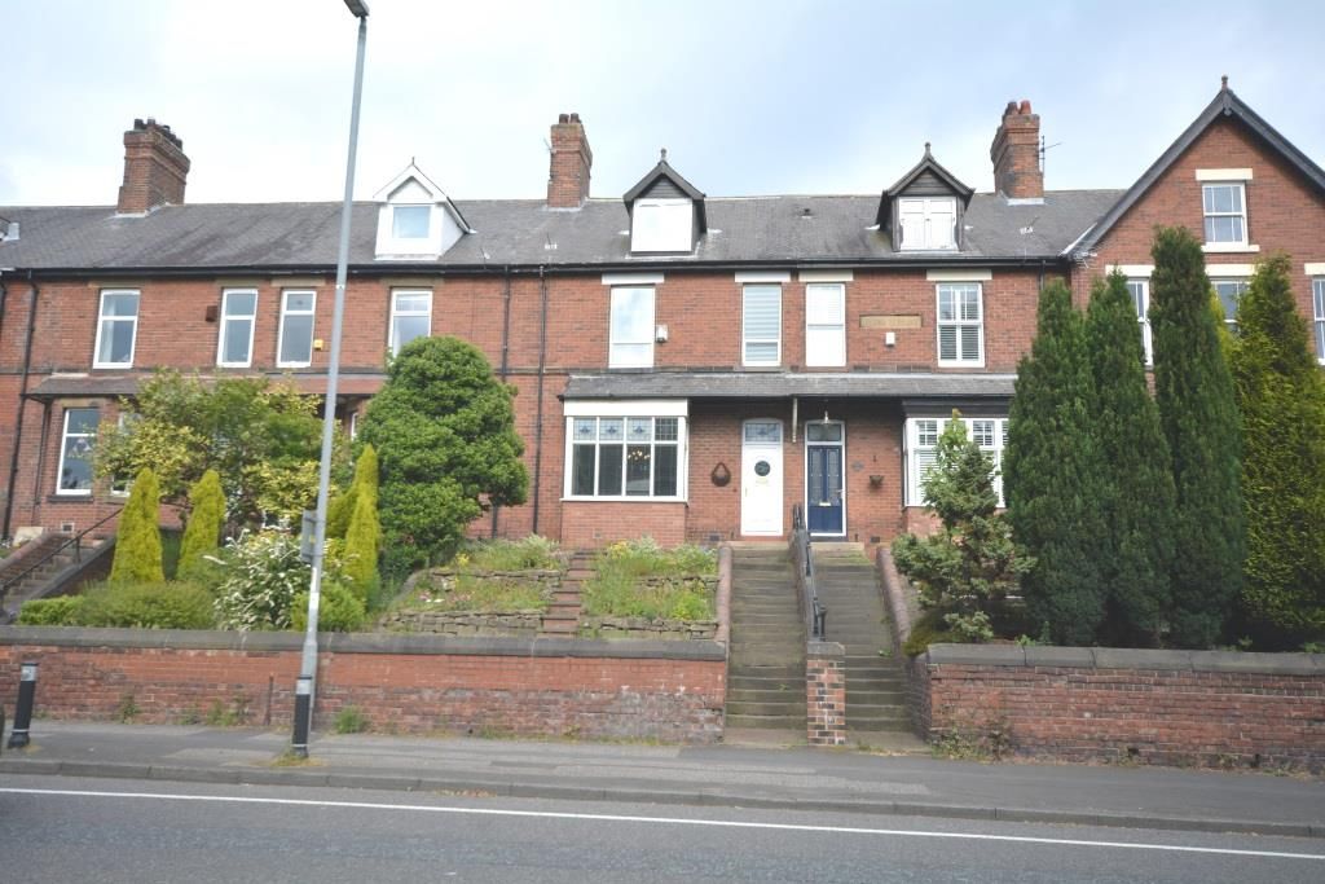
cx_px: 662
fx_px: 1104
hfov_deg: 61.9
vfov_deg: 43.6
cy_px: 442
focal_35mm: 30
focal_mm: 20
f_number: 8
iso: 200
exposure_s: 1/250
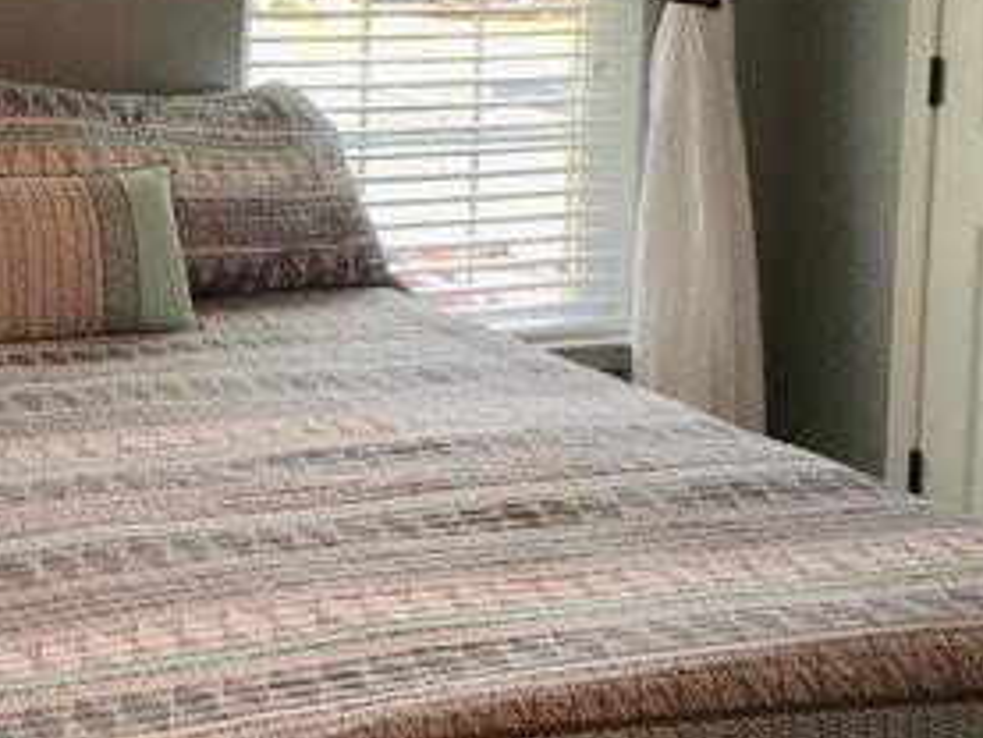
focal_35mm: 81
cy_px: 11
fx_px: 2301
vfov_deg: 17.8
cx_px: 7
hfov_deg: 23.2
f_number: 2.2
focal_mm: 4.15
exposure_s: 1/60
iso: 32
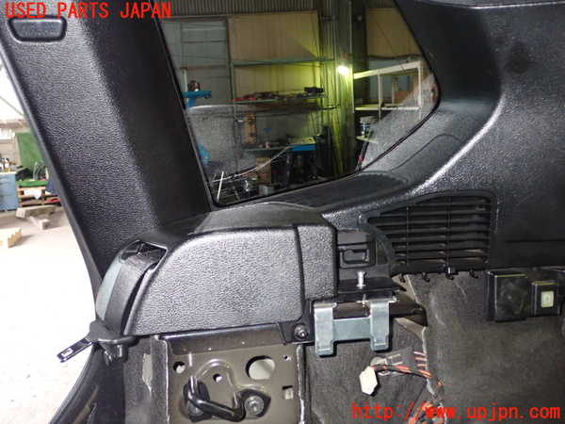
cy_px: 212
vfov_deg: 37.7
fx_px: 620
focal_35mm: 38
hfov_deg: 49.0
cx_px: 282
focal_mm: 6.83
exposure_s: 1/40
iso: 800
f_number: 2.7
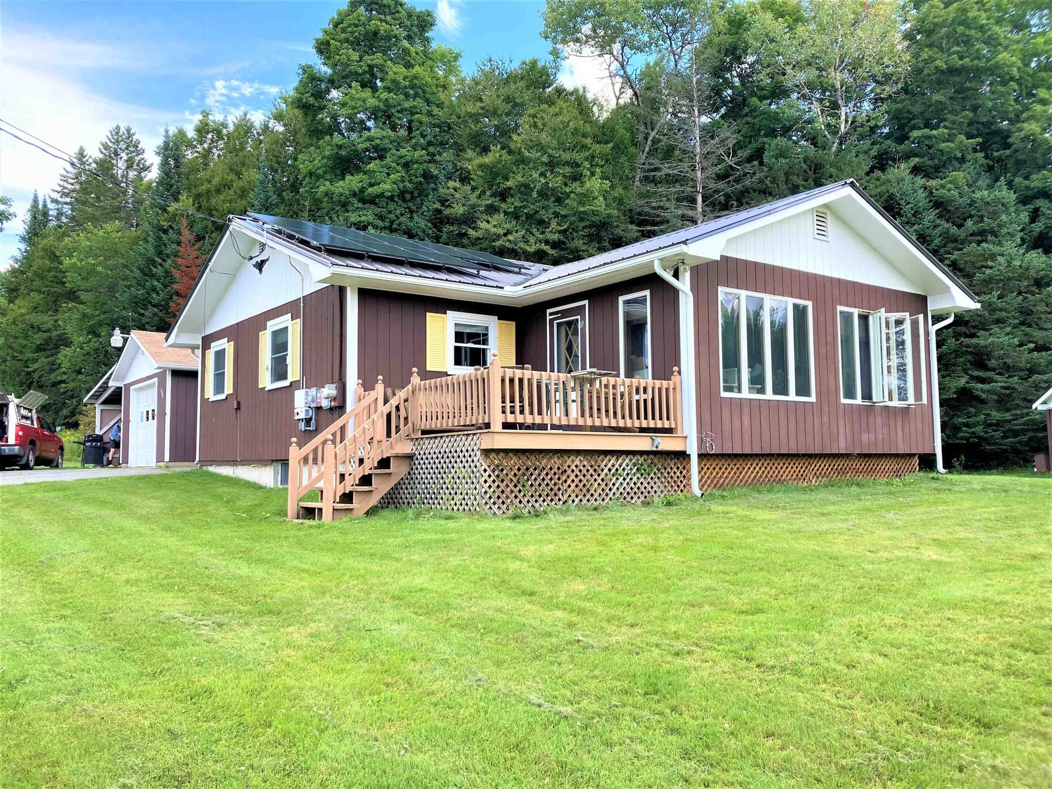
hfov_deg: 63.4
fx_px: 851
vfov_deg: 49.7
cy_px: 394
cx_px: 526
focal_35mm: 28
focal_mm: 3.99
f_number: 1.8
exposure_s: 1/419
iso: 20
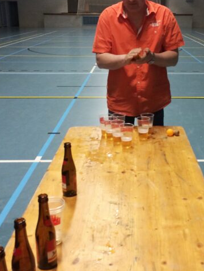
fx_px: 393
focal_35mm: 50
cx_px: 134
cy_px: 118
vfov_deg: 38.1
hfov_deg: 28.9
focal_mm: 4.12
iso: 160
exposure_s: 1/30
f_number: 2.2
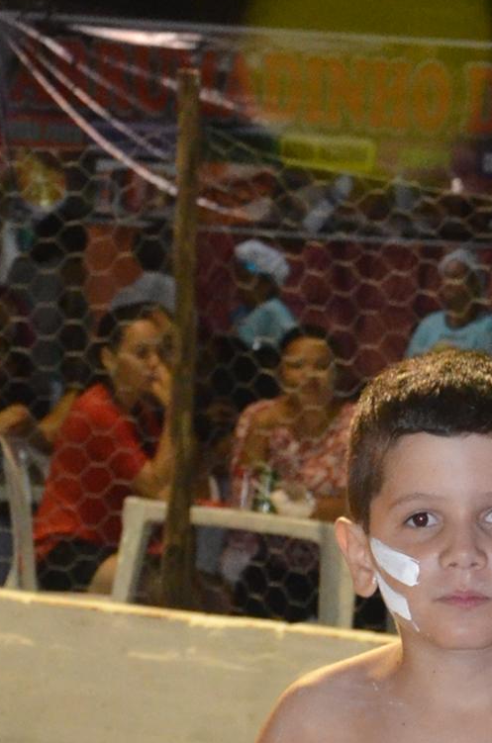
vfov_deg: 10.5
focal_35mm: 189
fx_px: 3894
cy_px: 1130
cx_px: 669
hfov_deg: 7.1
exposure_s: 1/60
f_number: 4.2
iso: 2200
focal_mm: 32
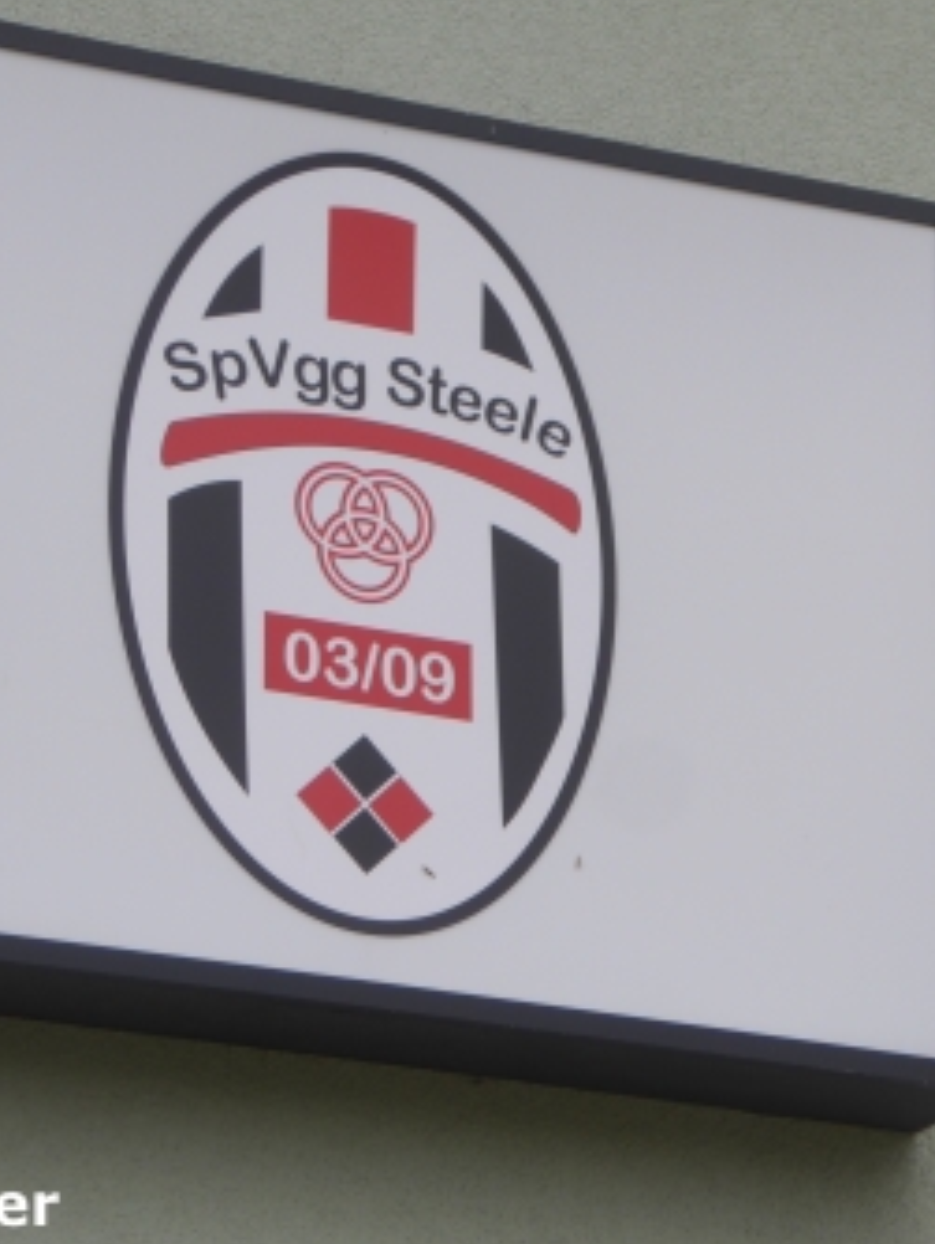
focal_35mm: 167
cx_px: 324
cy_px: 622
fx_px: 6007
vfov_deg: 11.8
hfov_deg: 8.9
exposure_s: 1/80
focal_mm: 22.3
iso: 80
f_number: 5.2
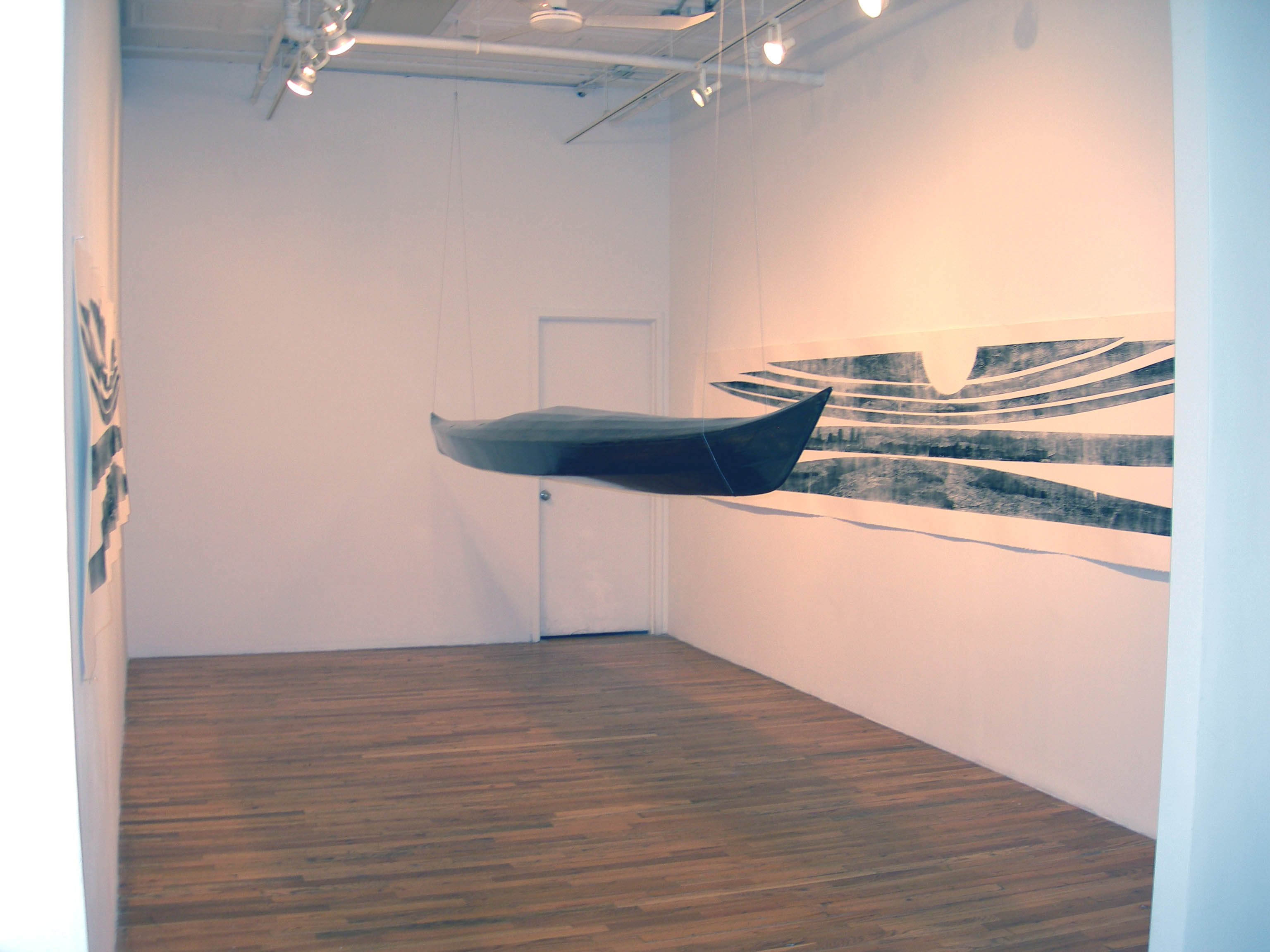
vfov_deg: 37.7
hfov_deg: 49.0
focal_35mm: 38
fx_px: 1394
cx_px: 635
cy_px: 476
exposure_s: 1/30
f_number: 2.8
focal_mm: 7.8
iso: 50
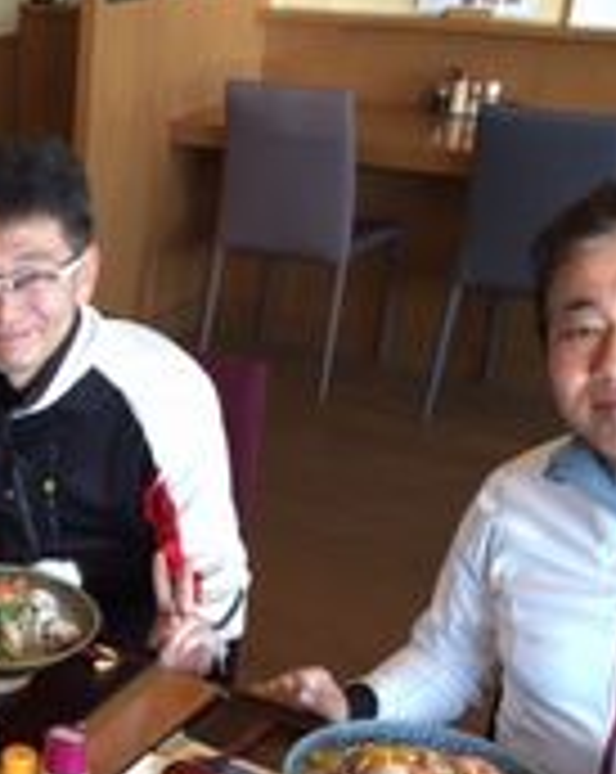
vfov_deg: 28.2
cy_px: 621
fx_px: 1508
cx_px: -166
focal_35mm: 66
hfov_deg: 21.1
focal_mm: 4.15
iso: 40
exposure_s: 1/30
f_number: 2.2
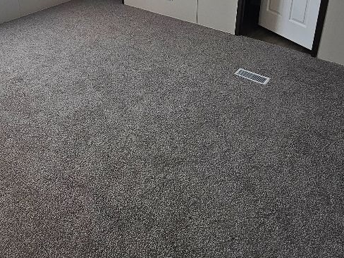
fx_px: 318
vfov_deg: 40.3
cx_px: 125
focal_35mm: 32
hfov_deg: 56.0
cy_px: 18
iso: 80
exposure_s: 1/120
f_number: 2.2
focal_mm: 2.2
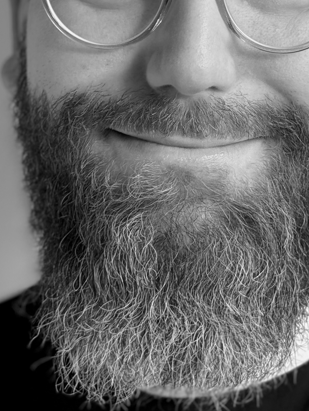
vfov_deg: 16.0
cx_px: 223
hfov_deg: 12.0
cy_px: 123
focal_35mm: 123
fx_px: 1464
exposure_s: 1/230
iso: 80
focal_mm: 6.76
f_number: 1.78
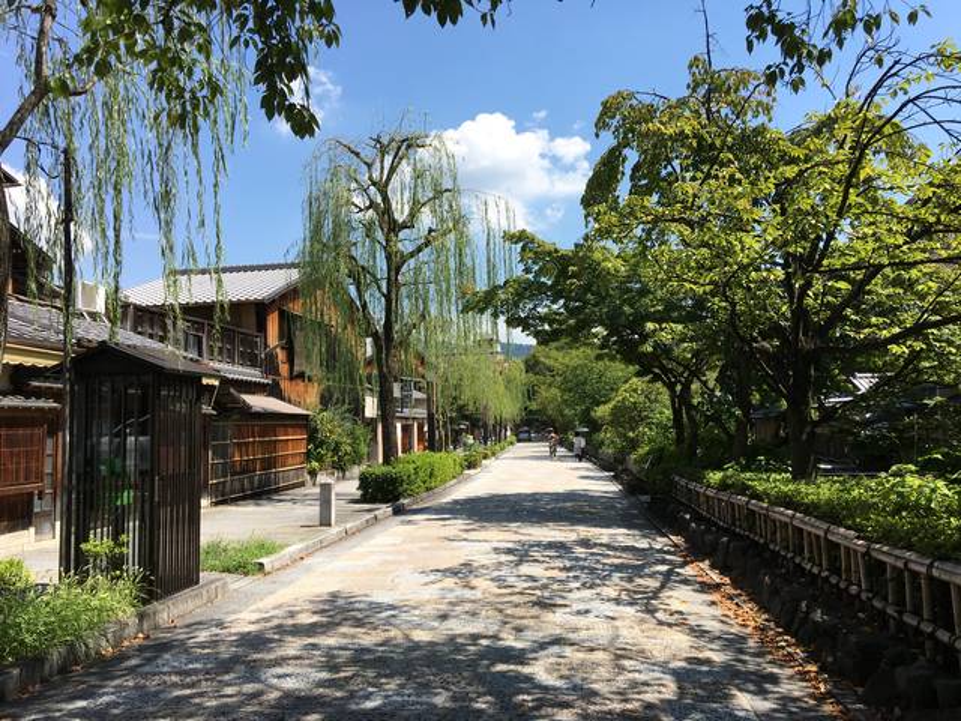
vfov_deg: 48.2
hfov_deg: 61.7
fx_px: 805
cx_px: 480
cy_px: 360
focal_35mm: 29
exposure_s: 1/1282
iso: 25
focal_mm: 4.15
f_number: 2.2
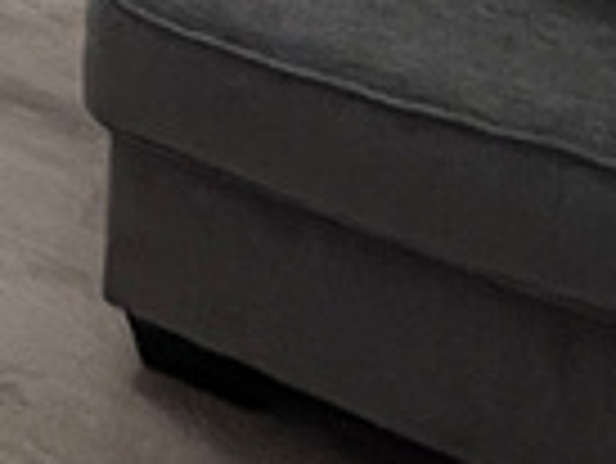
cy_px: -887
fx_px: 1728
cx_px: -504
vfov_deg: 10.8
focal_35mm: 97
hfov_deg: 16.7
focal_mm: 1.57
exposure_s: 1/60
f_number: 1.8
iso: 400
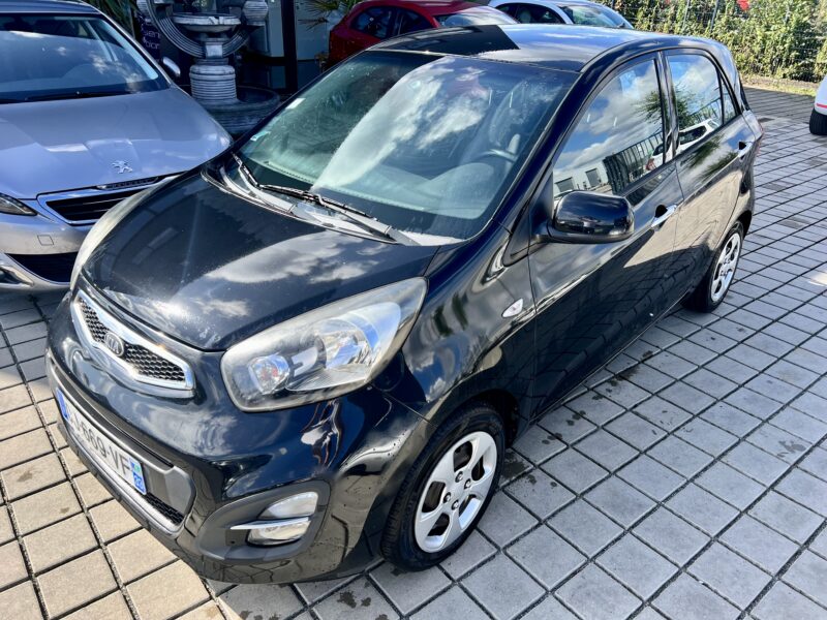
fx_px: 621
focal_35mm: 26
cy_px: 310
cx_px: 414
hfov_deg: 67.3
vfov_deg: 53.1
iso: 50
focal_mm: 5.7
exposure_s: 1/1344
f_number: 1.5
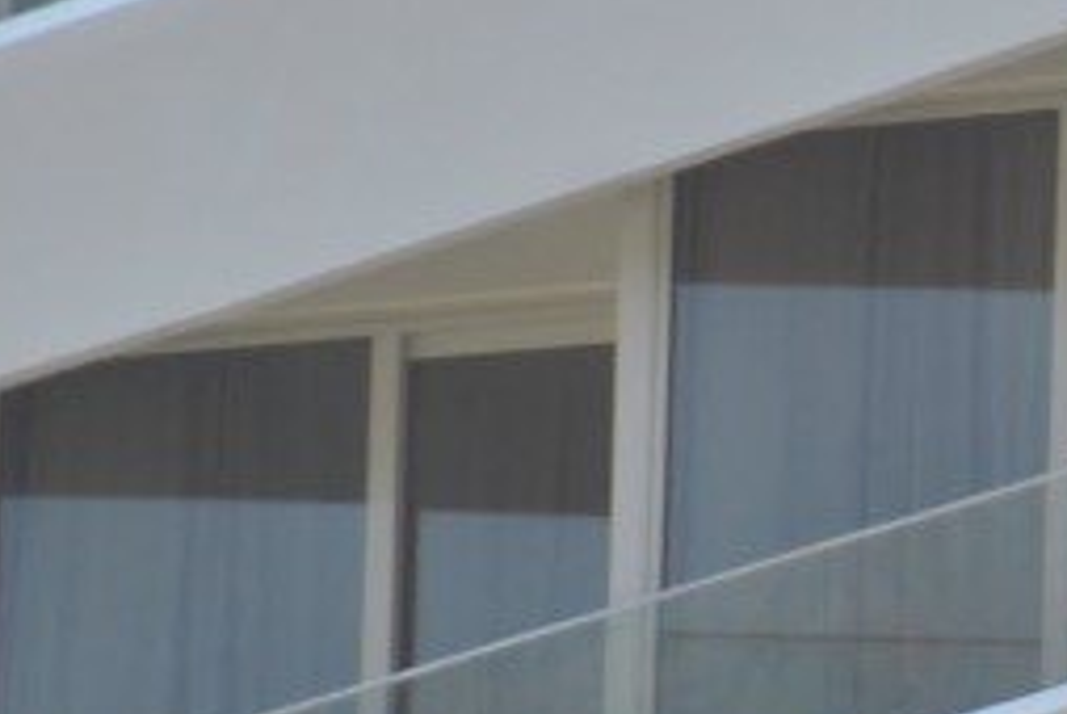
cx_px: 1586
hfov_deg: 1.5
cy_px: 370
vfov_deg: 1.0
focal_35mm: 1354
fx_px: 40177
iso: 200
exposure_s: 1/640
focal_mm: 200
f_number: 5.6
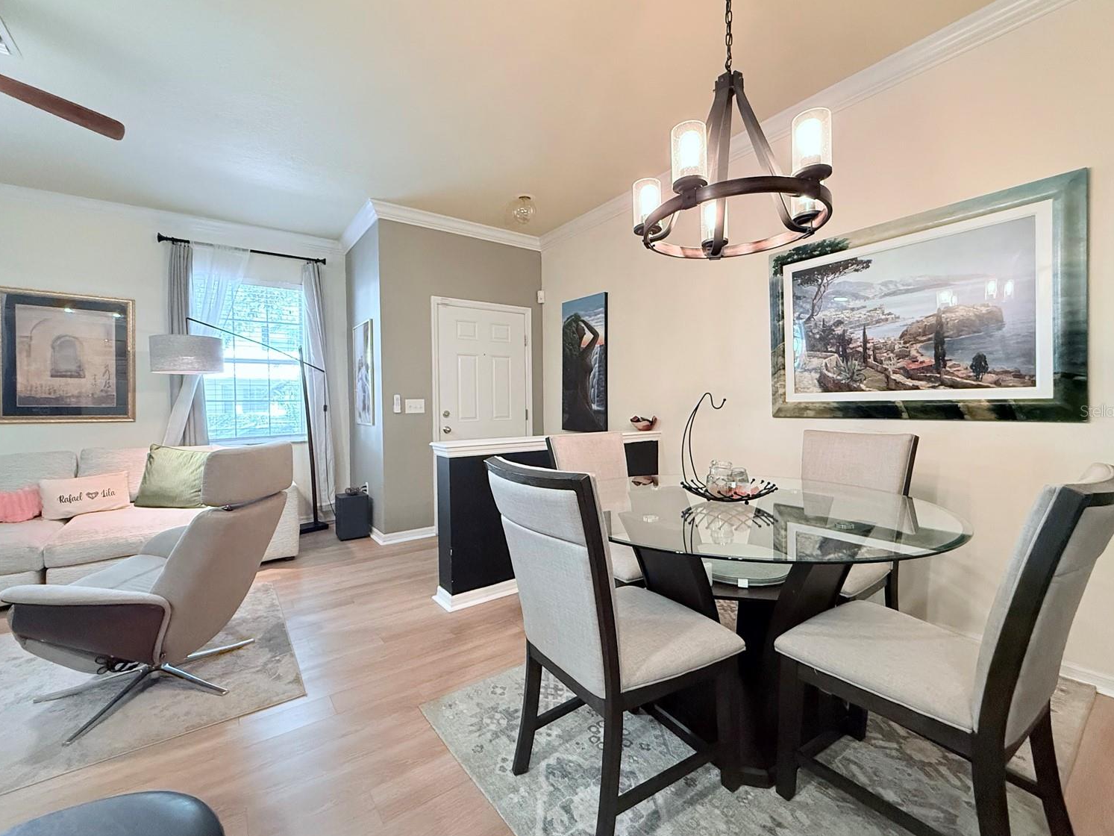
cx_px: 554
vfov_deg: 81.7
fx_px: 483
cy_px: 411
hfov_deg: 98.2
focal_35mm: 15
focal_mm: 2.22
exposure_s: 1/60
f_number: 2.2
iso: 640
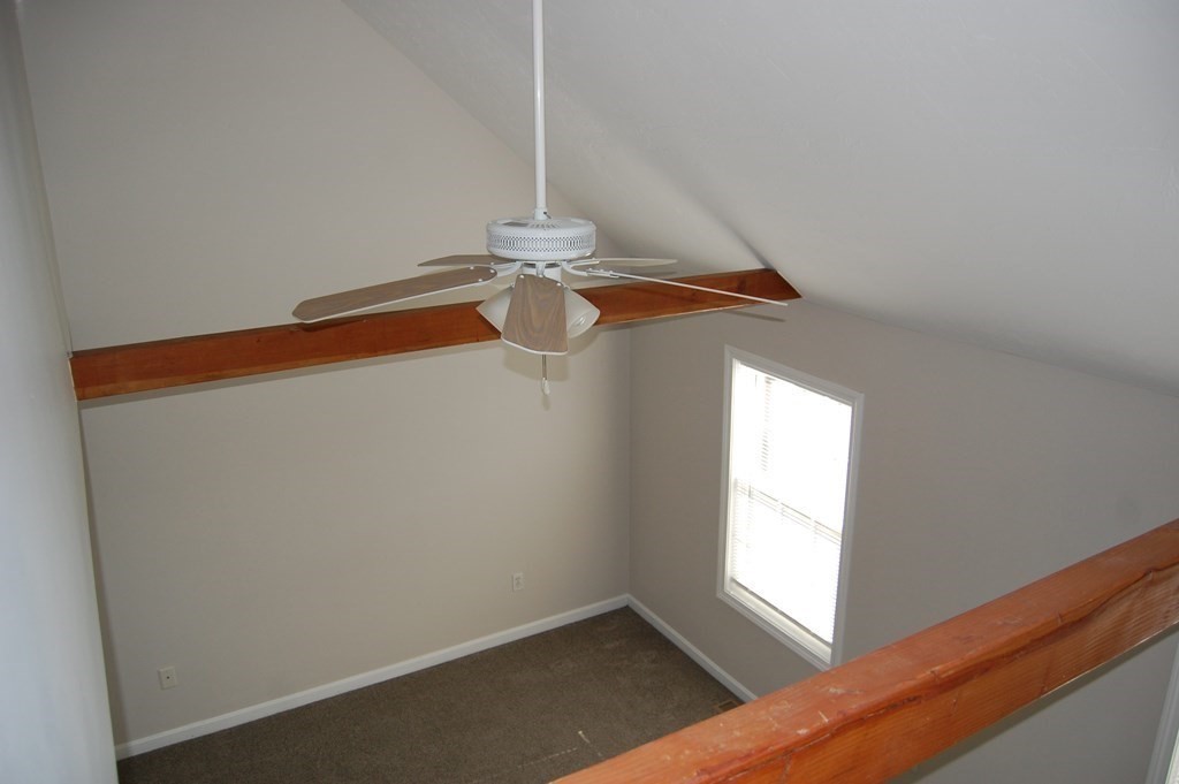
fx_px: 884
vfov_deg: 47.9
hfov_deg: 67.4
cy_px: 392
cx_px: 590
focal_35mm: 27
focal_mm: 18
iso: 400
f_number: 3.5
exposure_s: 1/320
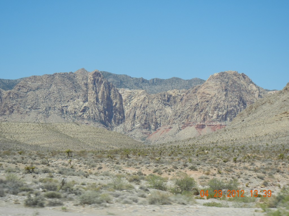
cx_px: 144
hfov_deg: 22.0
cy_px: 108
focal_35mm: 89
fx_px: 743
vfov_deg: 16.6
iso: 160
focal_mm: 16
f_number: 8.8
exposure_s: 1/317
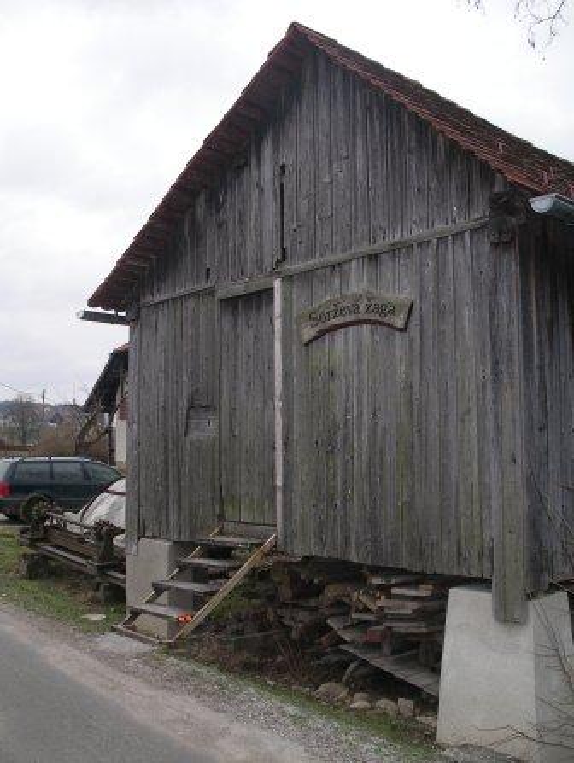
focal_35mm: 37
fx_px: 817
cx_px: 287
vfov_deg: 50.1
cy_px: 382
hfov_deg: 38.7
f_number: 3.2
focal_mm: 7.8
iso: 80
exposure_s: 1/160
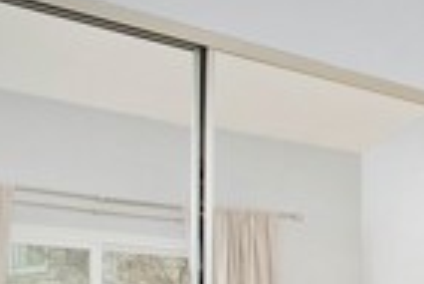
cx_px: 785
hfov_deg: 20.7
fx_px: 743
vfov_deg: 20.7
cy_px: 303
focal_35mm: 63
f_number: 5.6
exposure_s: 1/60
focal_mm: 14
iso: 400
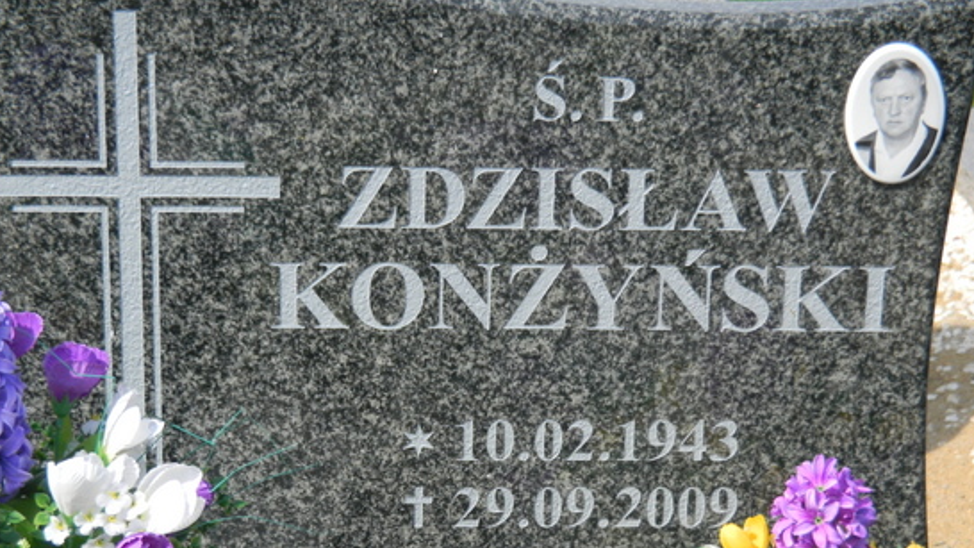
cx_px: 430
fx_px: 2737
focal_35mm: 106
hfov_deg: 20.2
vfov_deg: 11.4
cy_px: 368
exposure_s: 1/317
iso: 80
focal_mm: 14.9
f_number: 4.8
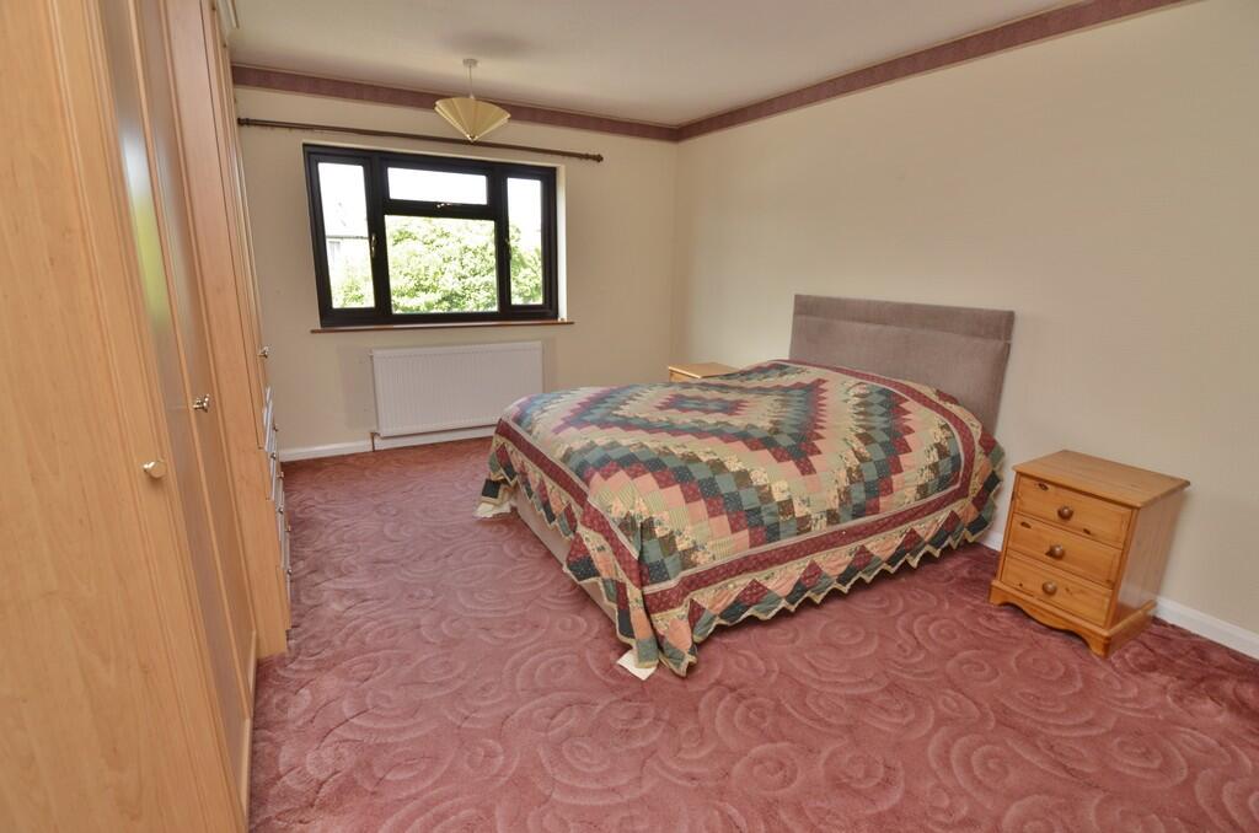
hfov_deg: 95.1
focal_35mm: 16
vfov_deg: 71.8
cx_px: 630
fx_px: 576
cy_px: 416
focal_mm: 11
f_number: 5.6
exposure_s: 1/60
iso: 400
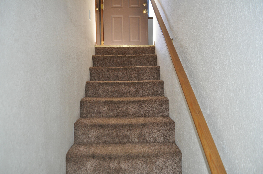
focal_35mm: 27
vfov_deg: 47.8
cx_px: 132
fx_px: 197
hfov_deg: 67.4
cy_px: 87
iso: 800
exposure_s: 1/60
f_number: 3.5
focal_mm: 18
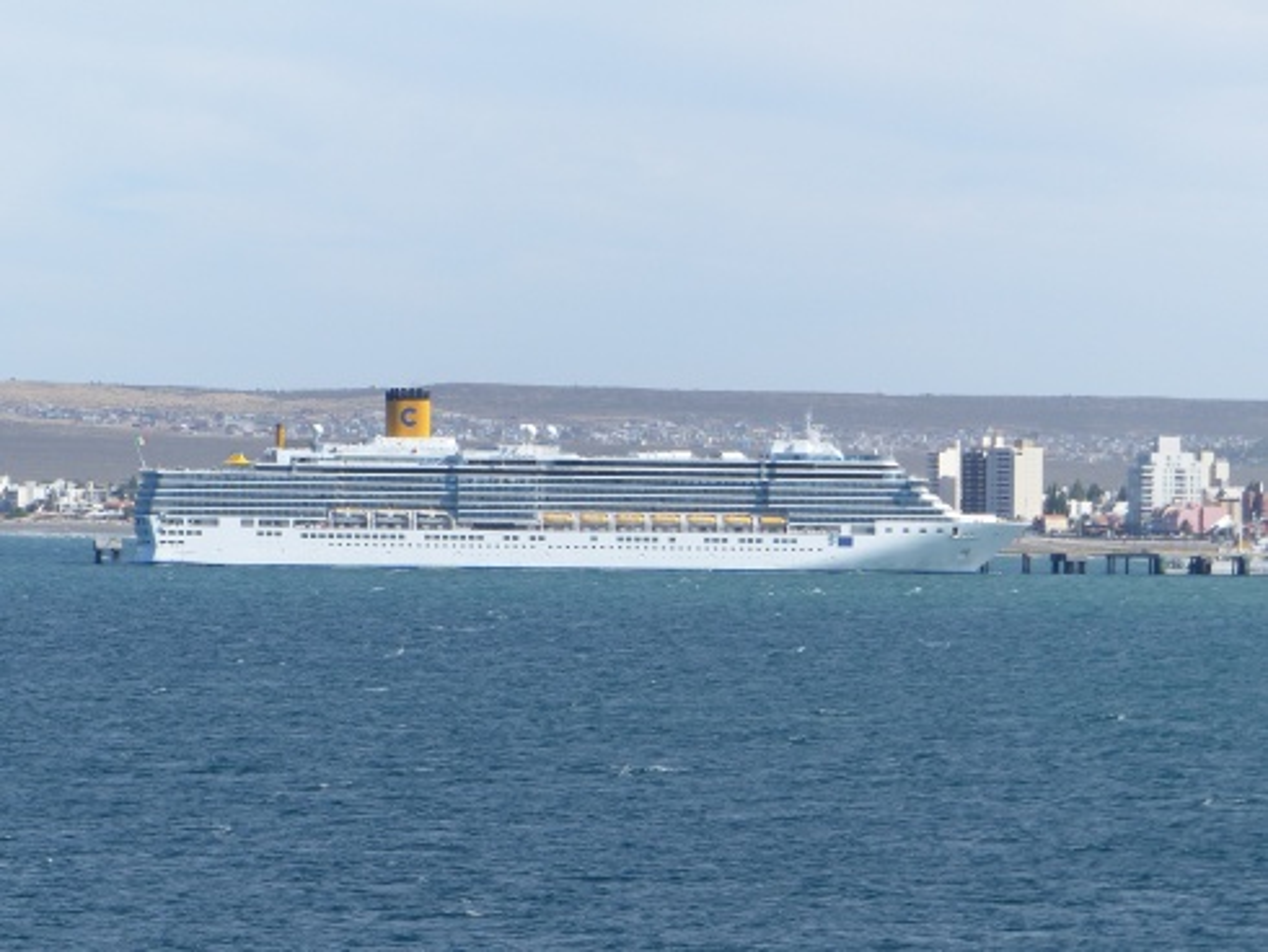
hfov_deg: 9.6
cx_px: 634
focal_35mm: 207
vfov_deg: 7.2
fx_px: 7586
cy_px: 476
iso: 100
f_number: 4
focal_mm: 37.3
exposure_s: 1/1000
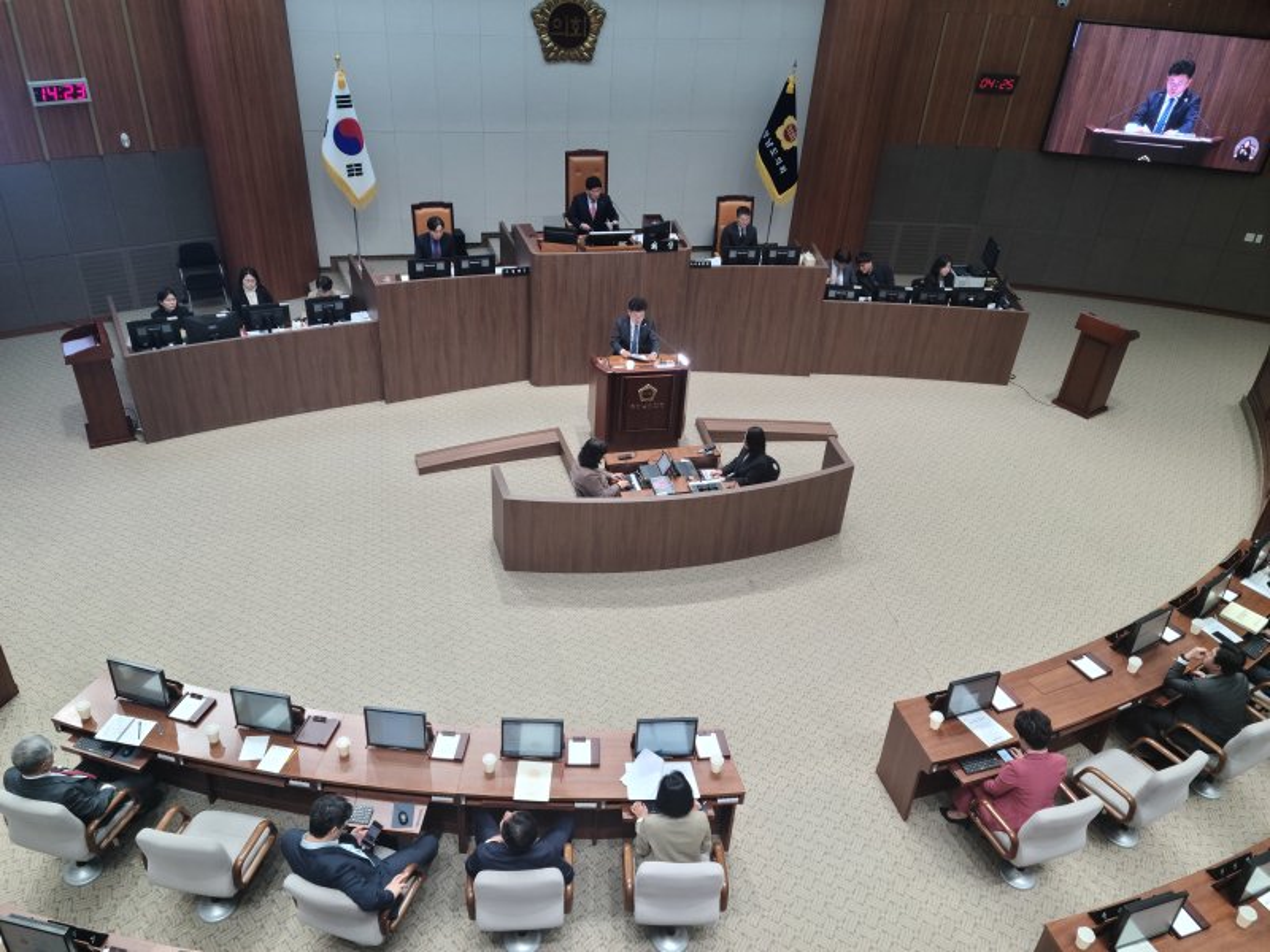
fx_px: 1027
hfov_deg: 63.4
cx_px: 635
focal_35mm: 28
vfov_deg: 49.7
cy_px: 476
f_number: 2
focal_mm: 5.9
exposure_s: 1/60
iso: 125
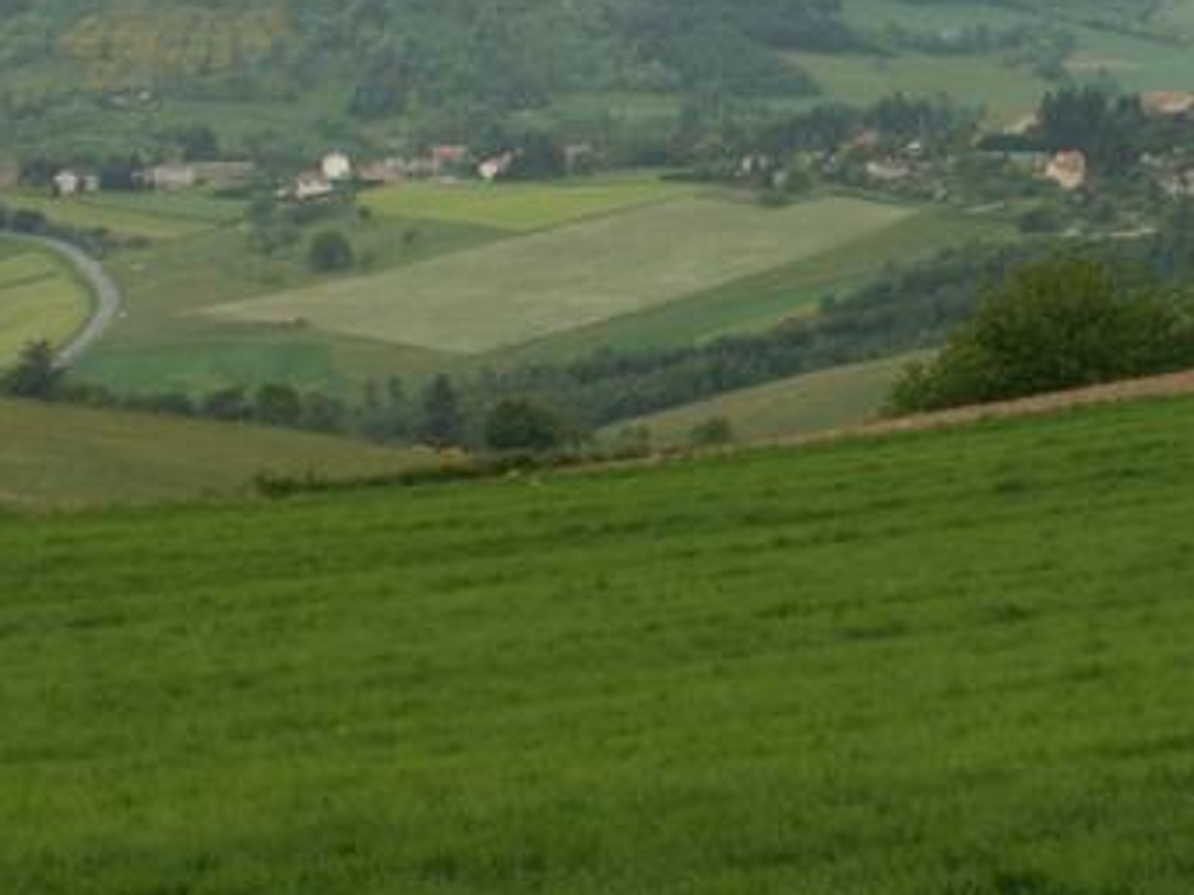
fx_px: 4689
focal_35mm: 136
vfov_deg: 10.8
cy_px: 92
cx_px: 947
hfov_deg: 14.4
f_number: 7.1
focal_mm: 12
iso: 50
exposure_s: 1/40
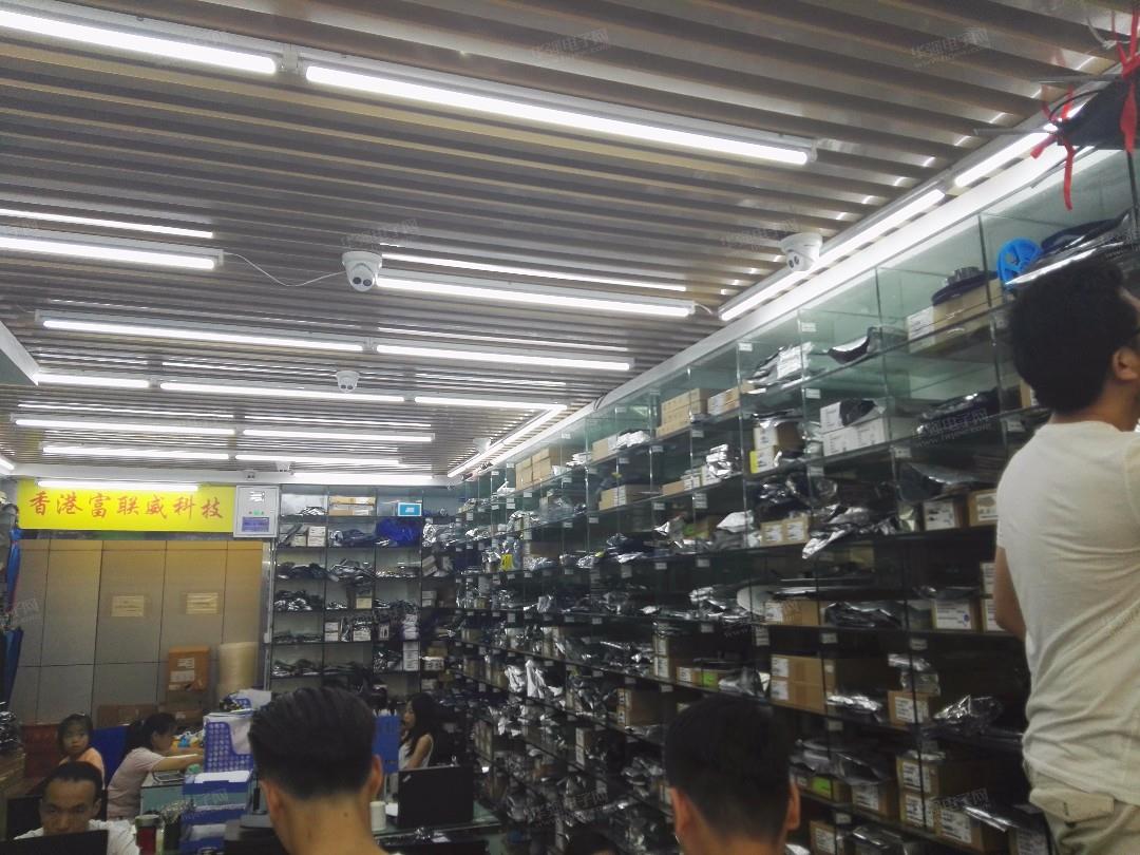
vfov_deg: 49.7
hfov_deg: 63.4
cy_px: 428
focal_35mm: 28
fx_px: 922
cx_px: 570
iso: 80
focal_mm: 3.83
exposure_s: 1/50
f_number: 2
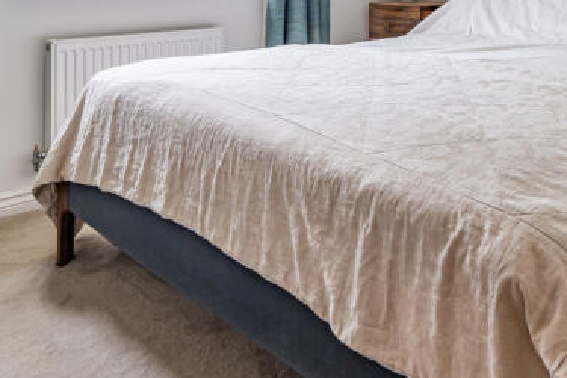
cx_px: 457
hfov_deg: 45.0
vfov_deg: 29.6
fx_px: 646
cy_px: -33
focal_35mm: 41
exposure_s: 1/25
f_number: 8
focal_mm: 15
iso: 100
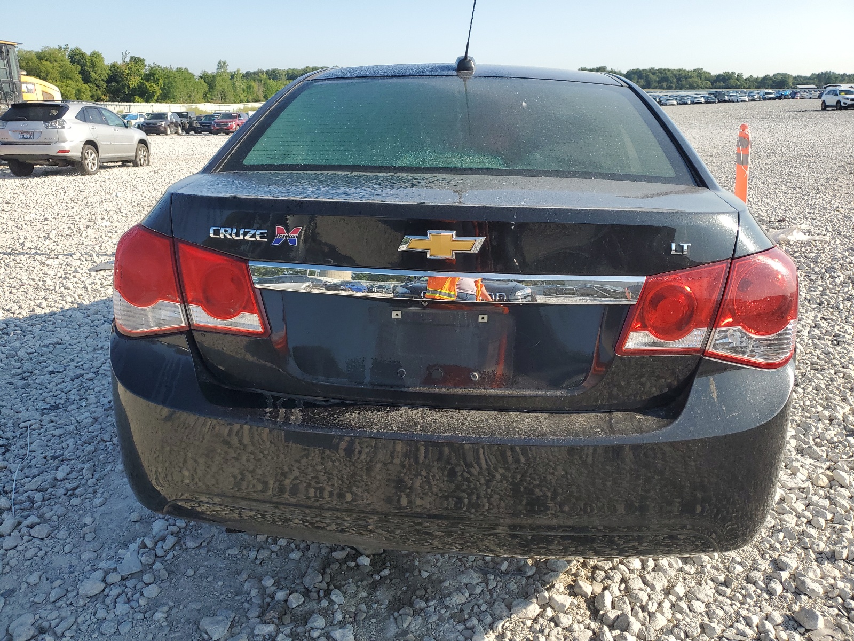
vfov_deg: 53.1
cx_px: 427
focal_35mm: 26
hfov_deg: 67.3
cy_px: 320
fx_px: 641
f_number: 1.5
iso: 50
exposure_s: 1/1667
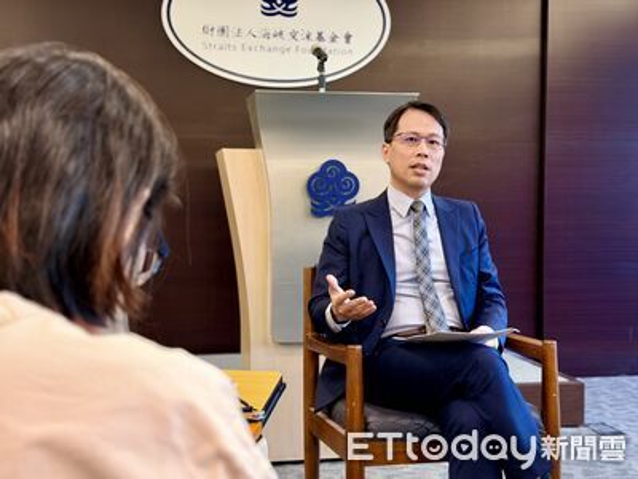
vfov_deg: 30.3
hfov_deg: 39.7
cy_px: 240
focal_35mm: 48
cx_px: 319
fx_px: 885
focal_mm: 6.76
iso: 200
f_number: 1.78
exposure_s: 1/40
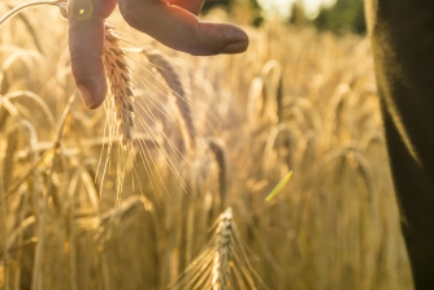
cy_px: 85
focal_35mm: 67
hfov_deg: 30.0
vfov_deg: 20.2
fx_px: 808
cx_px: 166
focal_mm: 35
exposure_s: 1/400
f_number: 5
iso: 100
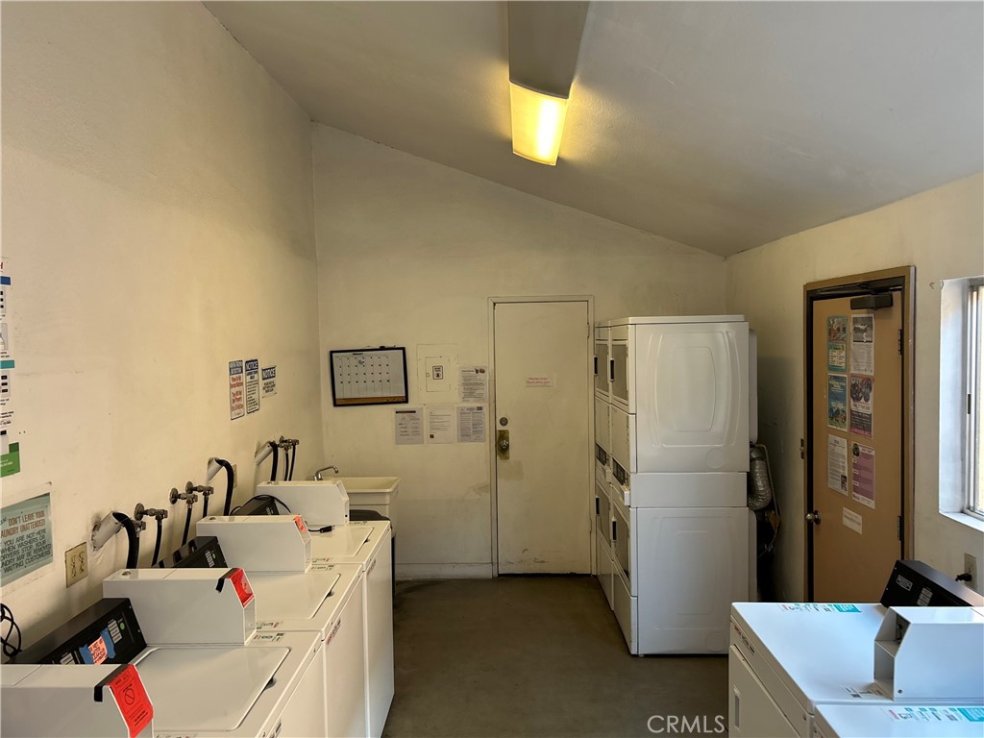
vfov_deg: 53.1
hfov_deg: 67.3
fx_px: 739
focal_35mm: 26
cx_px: 492
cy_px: 369
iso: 100
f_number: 1.5
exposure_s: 1/60
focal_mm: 5.7
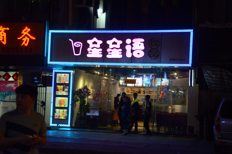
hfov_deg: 29.3
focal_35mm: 69
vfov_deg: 19.6
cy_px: 77
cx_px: 116
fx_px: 444
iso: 1600
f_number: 4.8
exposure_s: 1/100
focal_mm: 46
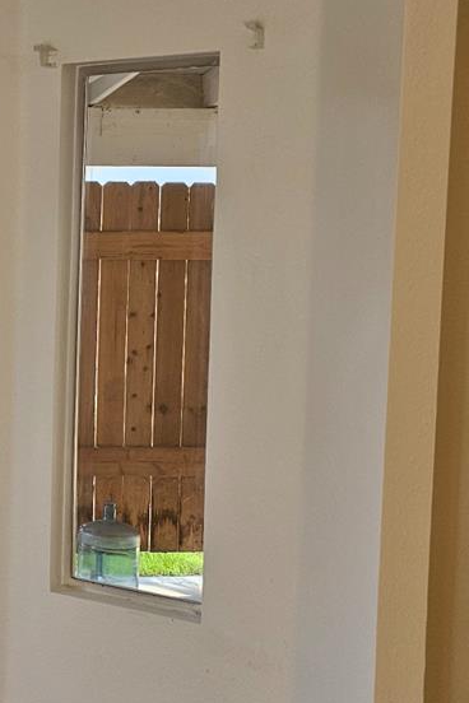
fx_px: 1270
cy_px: 318
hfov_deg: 18.5
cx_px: -242
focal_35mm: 65
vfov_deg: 30.9
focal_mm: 6.3
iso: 100
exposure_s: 1/120
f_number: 1.7
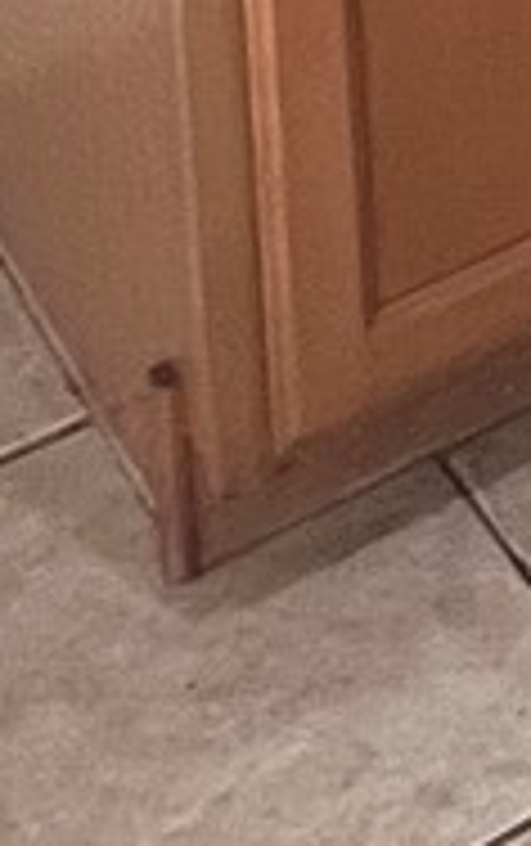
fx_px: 2701
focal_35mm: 117
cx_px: 1566
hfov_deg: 9.1
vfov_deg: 12.8
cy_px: -1300
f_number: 1.8
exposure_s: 1/60
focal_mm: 1.57
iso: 320
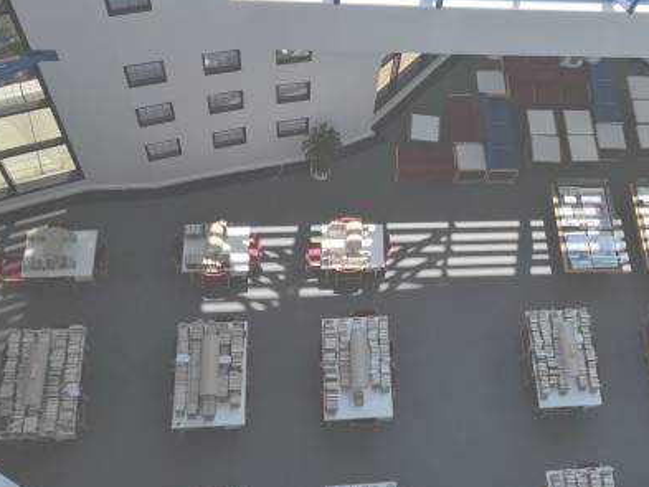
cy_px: 142
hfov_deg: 42.1
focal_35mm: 44
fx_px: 825
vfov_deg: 32.5
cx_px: 452
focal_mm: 3.95
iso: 50
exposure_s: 1/633
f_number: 1.6
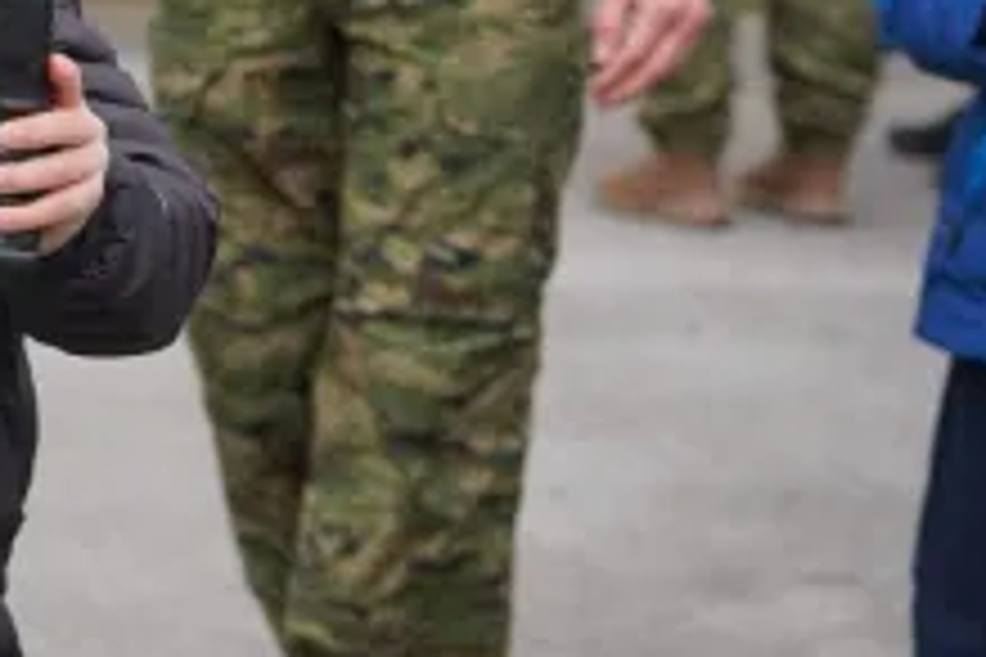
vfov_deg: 7.8
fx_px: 4719
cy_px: -279
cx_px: -567
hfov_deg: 11.4
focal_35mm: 172
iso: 100
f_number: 4
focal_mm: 52.4
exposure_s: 1/160
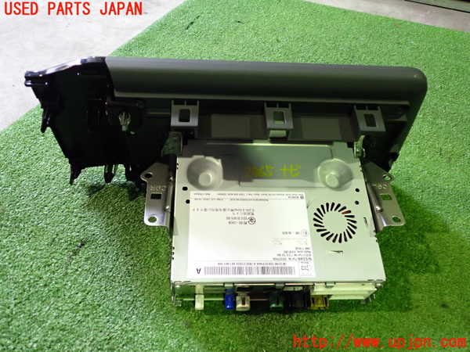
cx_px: 235
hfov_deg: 60.0
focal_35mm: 30
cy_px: 176
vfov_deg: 46.8
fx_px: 407
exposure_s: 1/30
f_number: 2.3
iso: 400
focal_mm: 5.4
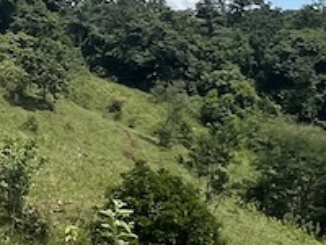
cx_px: -86
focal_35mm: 91
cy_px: 31
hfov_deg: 19.9
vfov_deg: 16.1
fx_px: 857
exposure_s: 1/1575
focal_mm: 1.57
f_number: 1.8
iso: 32
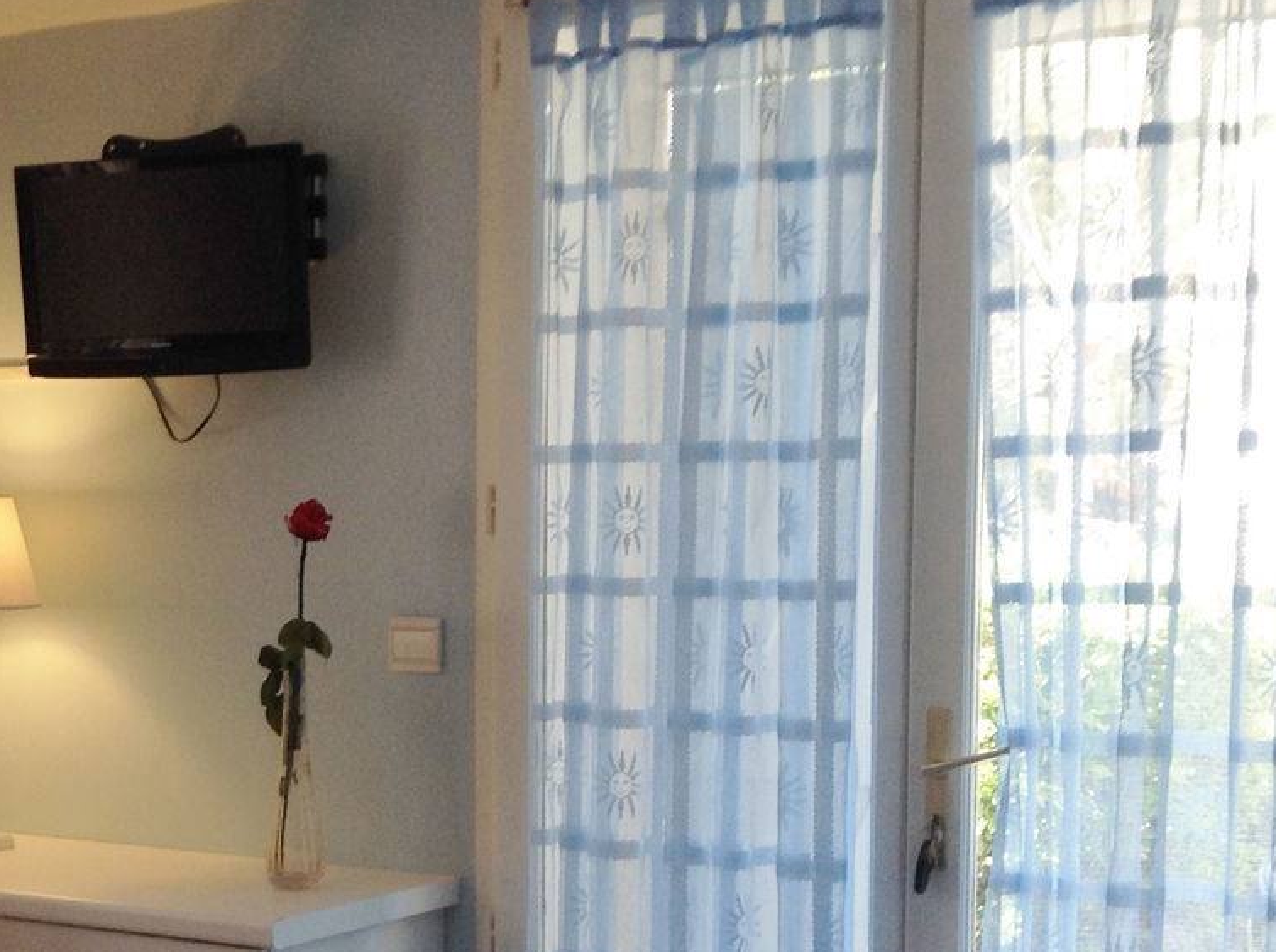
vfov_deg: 20.8
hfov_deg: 27.0
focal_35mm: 70
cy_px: 703
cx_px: 154
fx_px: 2576
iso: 32
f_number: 2.4
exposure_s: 1/30
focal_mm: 3.3
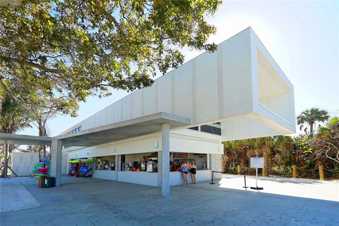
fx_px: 151
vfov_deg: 73.7
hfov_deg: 96.7
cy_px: 113
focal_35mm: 16
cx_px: 170
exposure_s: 1/100
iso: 100
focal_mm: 16
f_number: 8
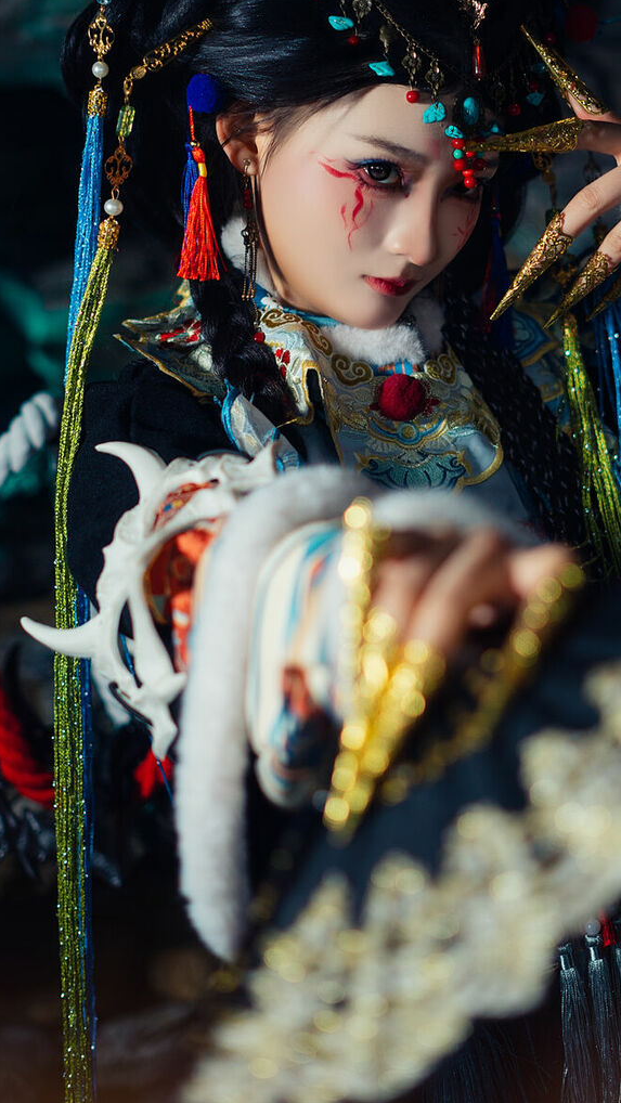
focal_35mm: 81
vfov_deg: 26.1
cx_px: 392
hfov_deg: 14.9
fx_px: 2370
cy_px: 380
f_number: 2
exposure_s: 1/200
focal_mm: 50
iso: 250
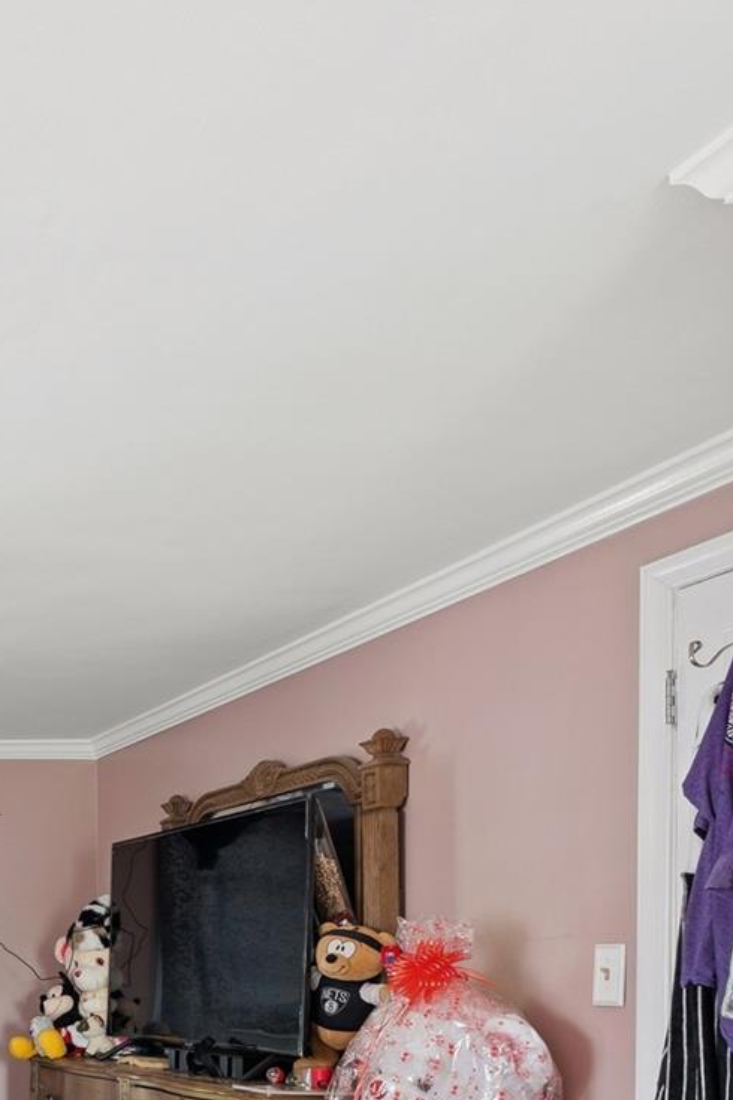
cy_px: 960
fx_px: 1191
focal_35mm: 39
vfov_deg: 45.6
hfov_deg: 25.2
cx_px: -390
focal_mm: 14
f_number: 11
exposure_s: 1/2
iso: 100
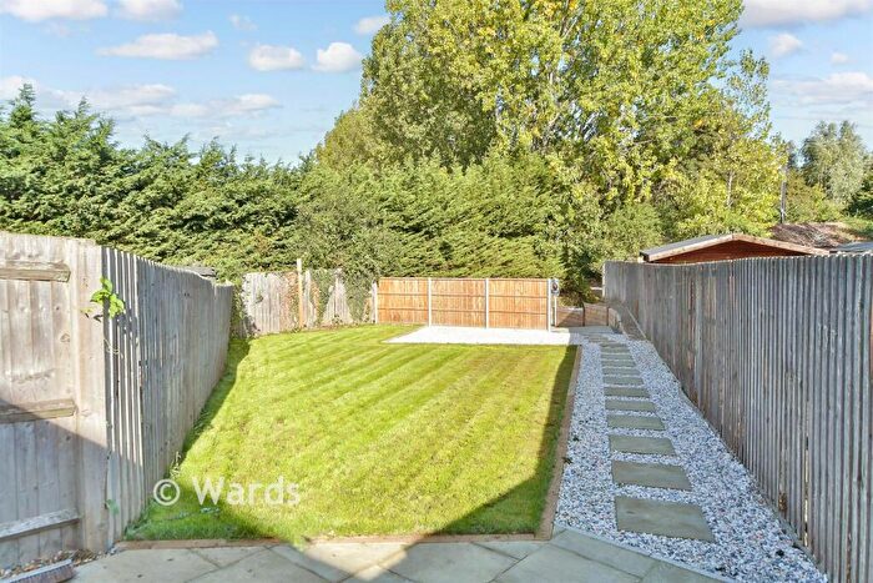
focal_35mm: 21
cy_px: 292
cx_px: 436
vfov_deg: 59.5
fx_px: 509
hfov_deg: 81.2
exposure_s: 1/320
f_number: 9
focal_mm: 14
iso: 500
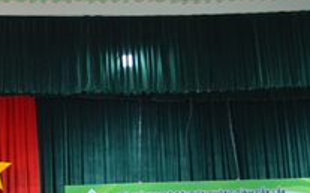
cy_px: 254
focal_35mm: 85
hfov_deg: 23.8
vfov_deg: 14.6
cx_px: 36
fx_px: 718
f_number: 3.5
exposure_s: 1/60
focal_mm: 18
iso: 1400
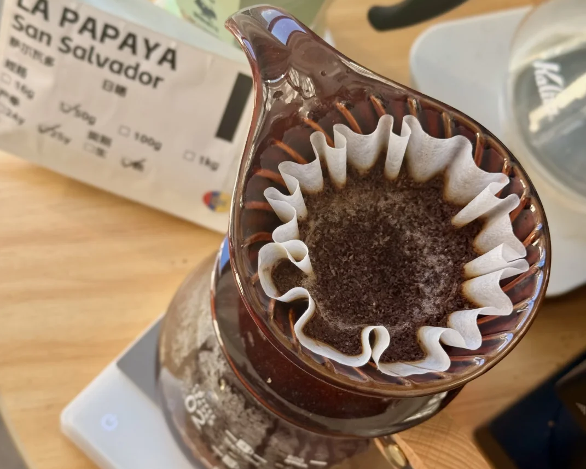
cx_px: 291
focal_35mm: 63
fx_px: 1093
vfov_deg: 24.2
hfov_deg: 30.0
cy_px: 253
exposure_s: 1/229
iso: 160
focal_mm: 6.76
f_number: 1.78
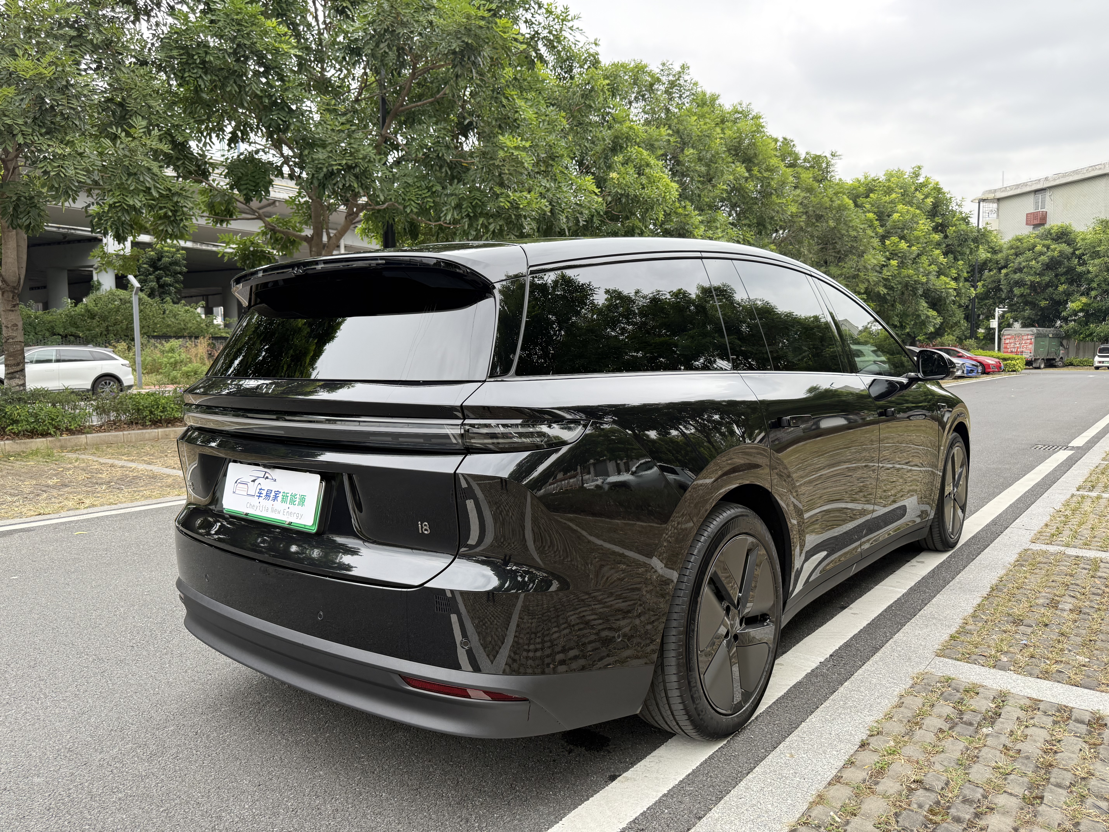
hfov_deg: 71.6
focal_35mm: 24
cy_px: 416
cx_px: 554
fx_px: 769
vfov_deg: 56.8
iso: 100
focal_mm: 6.76
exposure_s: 1/772
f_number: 1.78
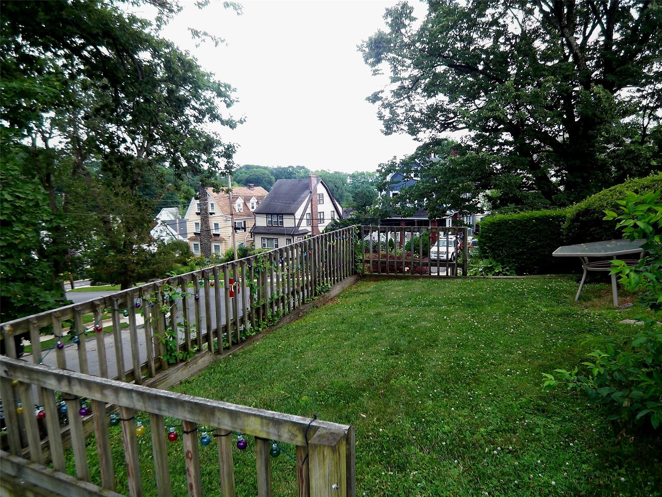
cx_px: 331
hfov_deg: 73.9
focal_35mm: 23
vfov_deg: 58.9
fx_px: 440
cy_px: 248
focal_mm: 3.8
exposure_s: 1/80
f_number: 2.8
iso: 50
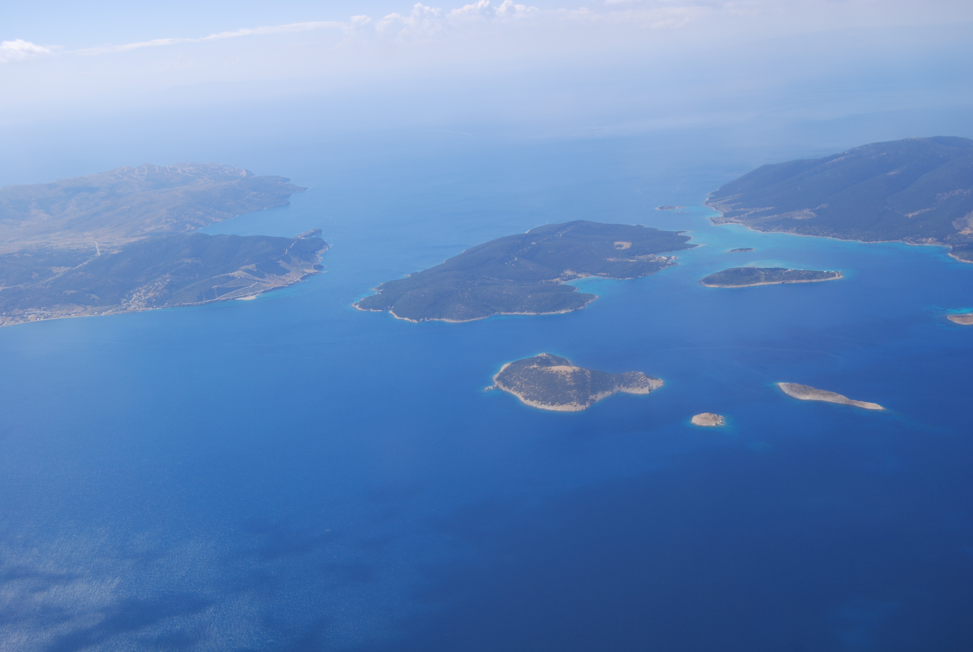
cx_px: 486
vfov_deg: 29.9
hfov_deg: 43.6
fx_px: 1218
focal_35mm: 45
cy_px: 326
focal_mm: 30
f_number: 6.3
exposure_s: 1/320
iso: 100
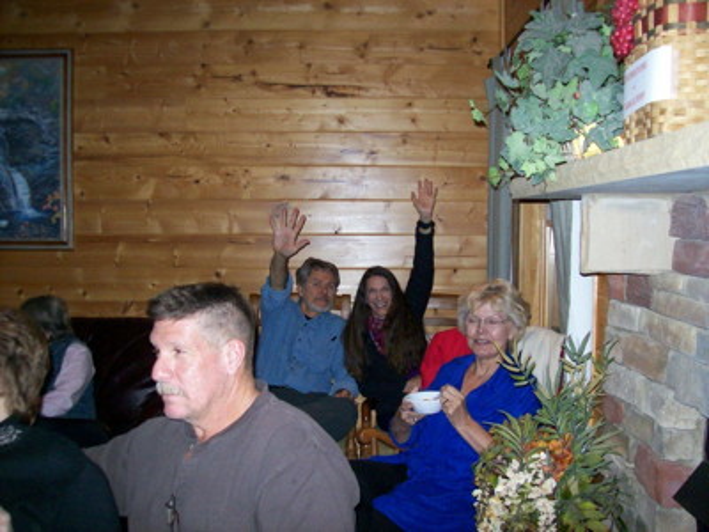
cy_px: 266
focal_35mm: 36
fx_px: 737
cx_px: 354
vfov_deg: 39.7
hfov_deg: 51.4
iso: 200
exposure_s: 1/64
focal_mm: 6
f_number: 2.7
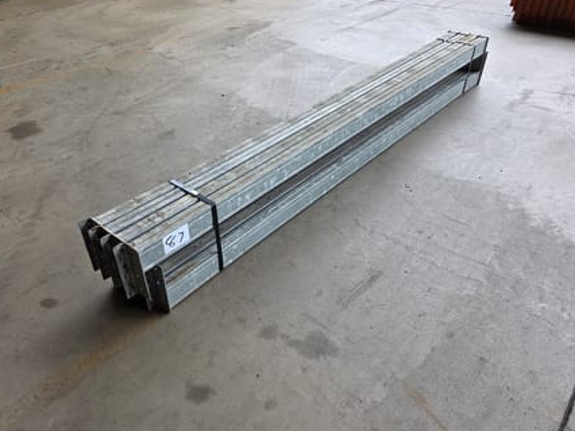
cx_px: 256
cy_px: 217
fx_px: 448
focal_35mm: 27
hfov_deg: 65.2
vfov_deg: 51.3
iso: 50
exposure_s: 1/180
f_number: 1.7
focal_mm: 6.3
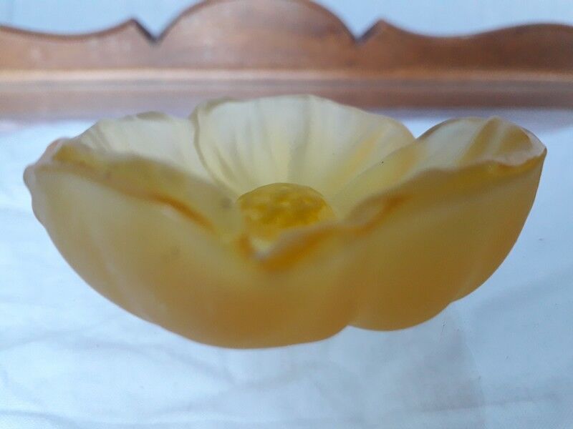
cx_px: 286
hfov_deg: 65.3
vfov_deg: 51.4
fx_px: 447
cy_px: 214
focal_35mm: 27
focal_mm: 3.6
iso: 200
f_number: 1.9
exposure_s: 1/50
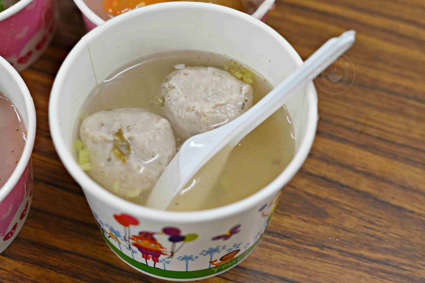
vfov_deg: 18.2
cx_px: 212
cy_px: 142
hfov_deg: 27.0
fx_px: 885
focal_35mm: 75
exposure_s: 1/200
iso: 1800
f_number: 3.2
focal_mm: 50
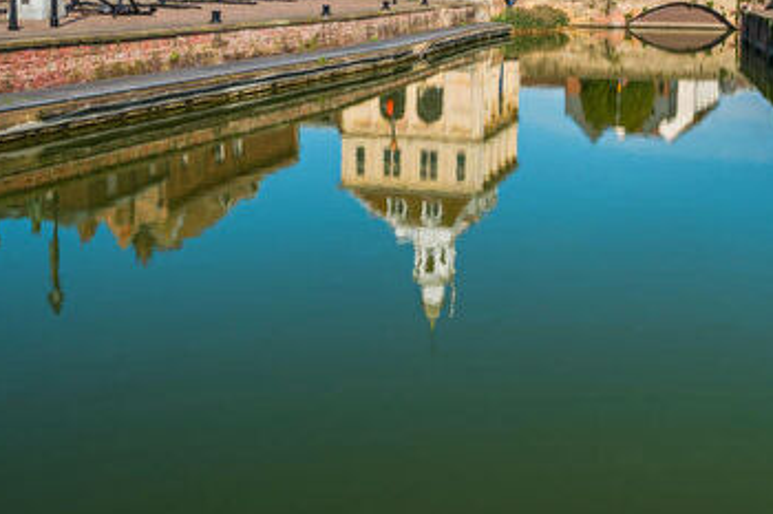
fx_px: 1073
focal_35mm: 50
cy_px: 25
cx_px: 550
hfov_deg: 38.9
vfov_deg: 25.9
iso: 100
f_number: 11
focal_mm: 25
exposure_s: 1/160
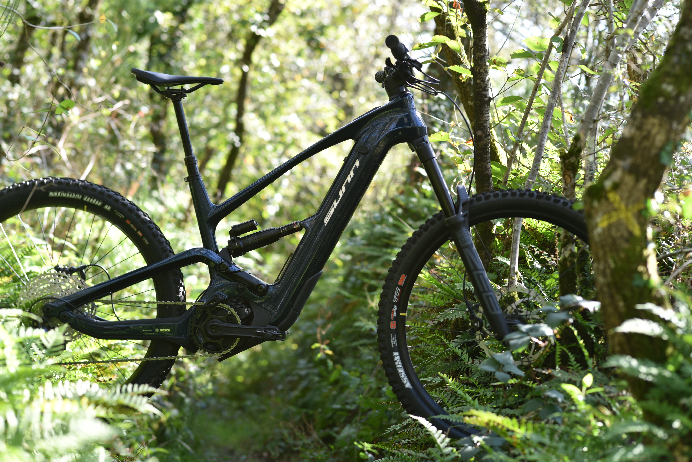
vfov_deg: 13.1
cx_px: 346
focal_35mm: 105
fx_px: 2019
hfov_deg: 19.4
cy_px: 231
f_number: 4.5
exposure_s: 1/320
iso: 400
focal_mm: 105
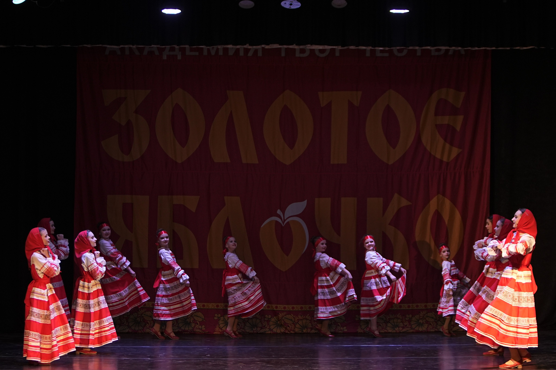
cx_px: 278
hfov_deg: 19.5
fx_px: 1622
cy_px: 185
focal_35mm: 105
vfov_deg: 13.0
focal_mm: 70
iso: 1000
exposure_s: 1/400
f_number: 2.8
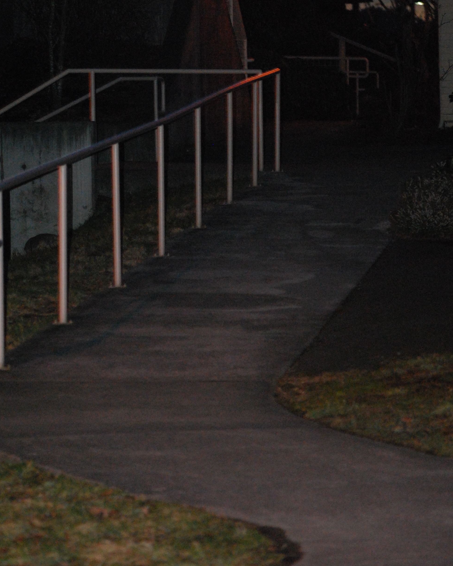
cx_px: 166
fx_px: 3083
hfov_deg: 8.4
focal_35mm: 184
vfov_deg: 10.5
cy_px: 126
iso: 1600
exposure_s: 1/60
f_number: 4.5
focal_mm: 82
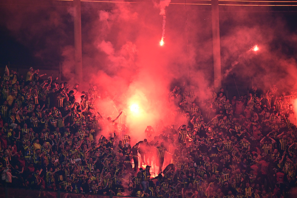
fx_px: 3300
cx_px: 148
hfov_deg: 5.2
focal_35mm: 400
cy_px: 99
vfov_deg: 3.4
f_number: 2.8
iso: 3200
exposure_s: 1/2500
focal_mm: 400
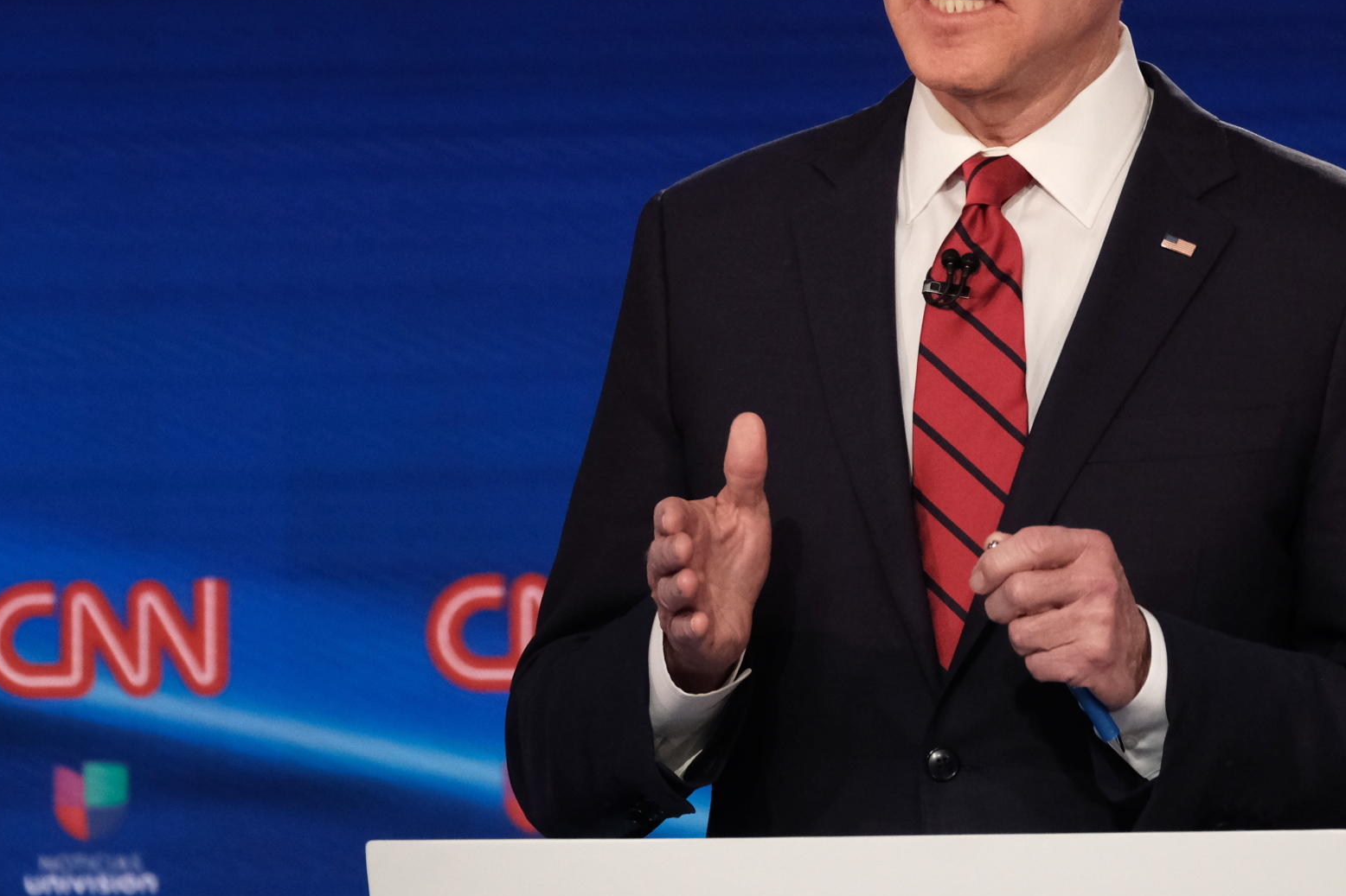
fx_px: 23401
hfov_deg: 3.3
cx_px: 904
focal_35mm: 626
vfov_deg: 2.2
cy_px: 58
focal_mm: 211
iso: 1600
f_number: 6.4
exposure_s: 1/125
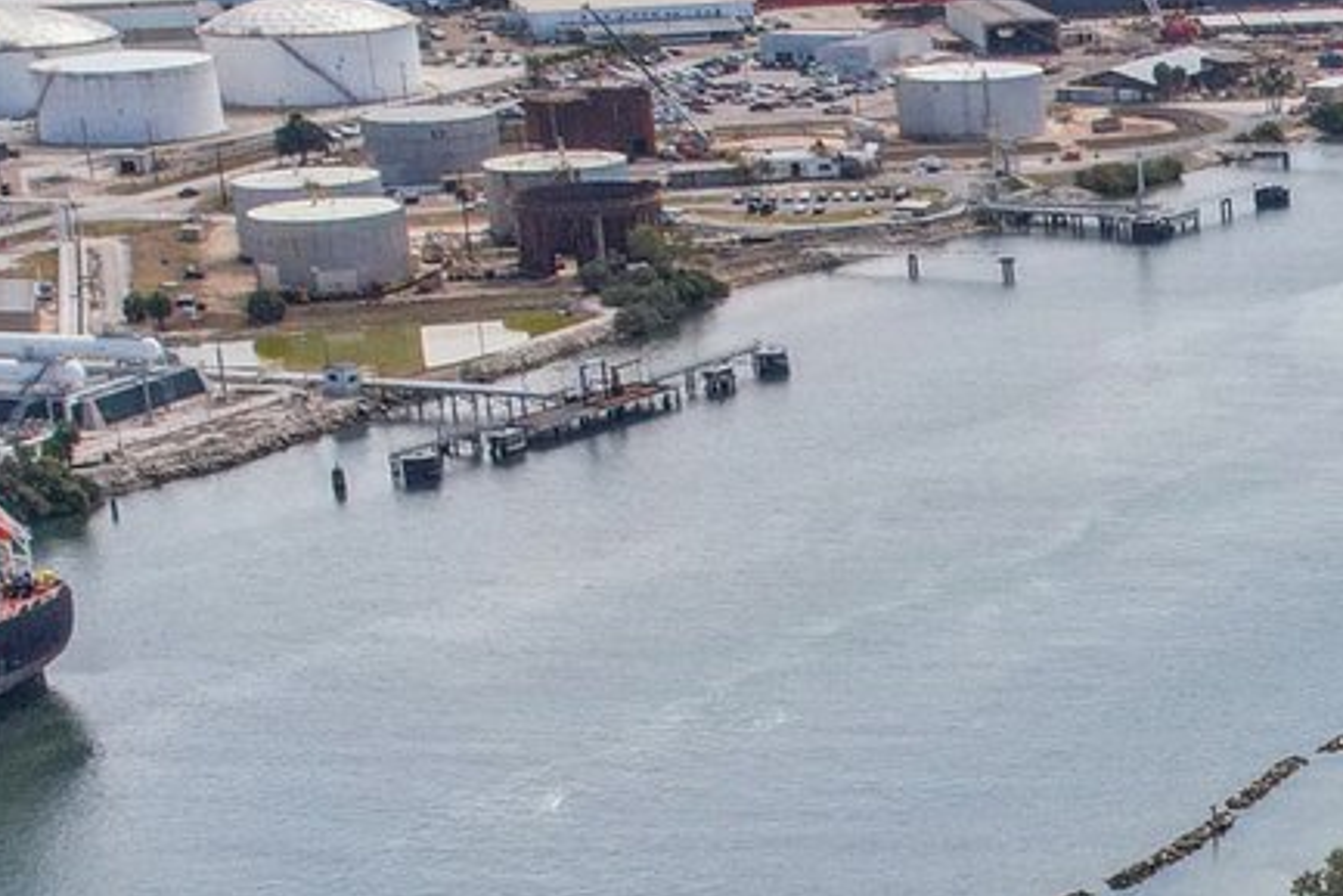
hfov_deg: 17.5
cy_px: 1158
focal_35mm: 104
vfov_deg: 12.8
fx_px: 3881
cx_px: 2044
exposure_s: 1/1600
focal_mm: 8.4
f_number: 2.8
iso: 400
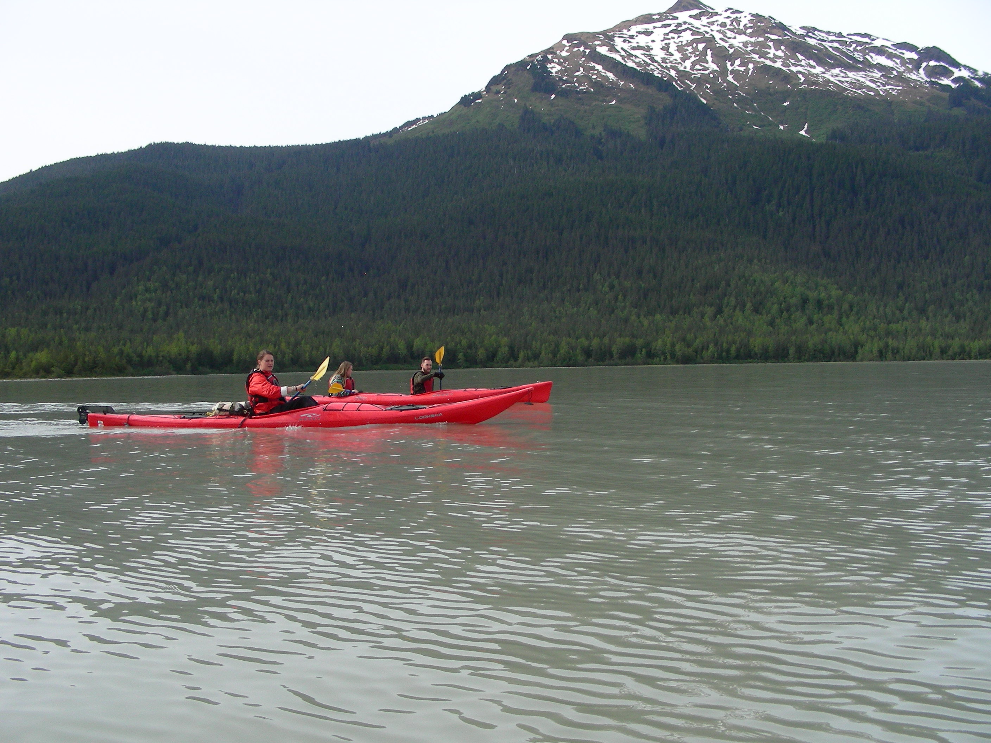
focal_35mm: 38
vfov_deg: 37.7
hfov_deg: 49.0
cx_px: 496
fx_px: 1088
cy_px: 372
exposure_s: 1/577
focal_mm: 6.3
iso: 50
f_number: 4
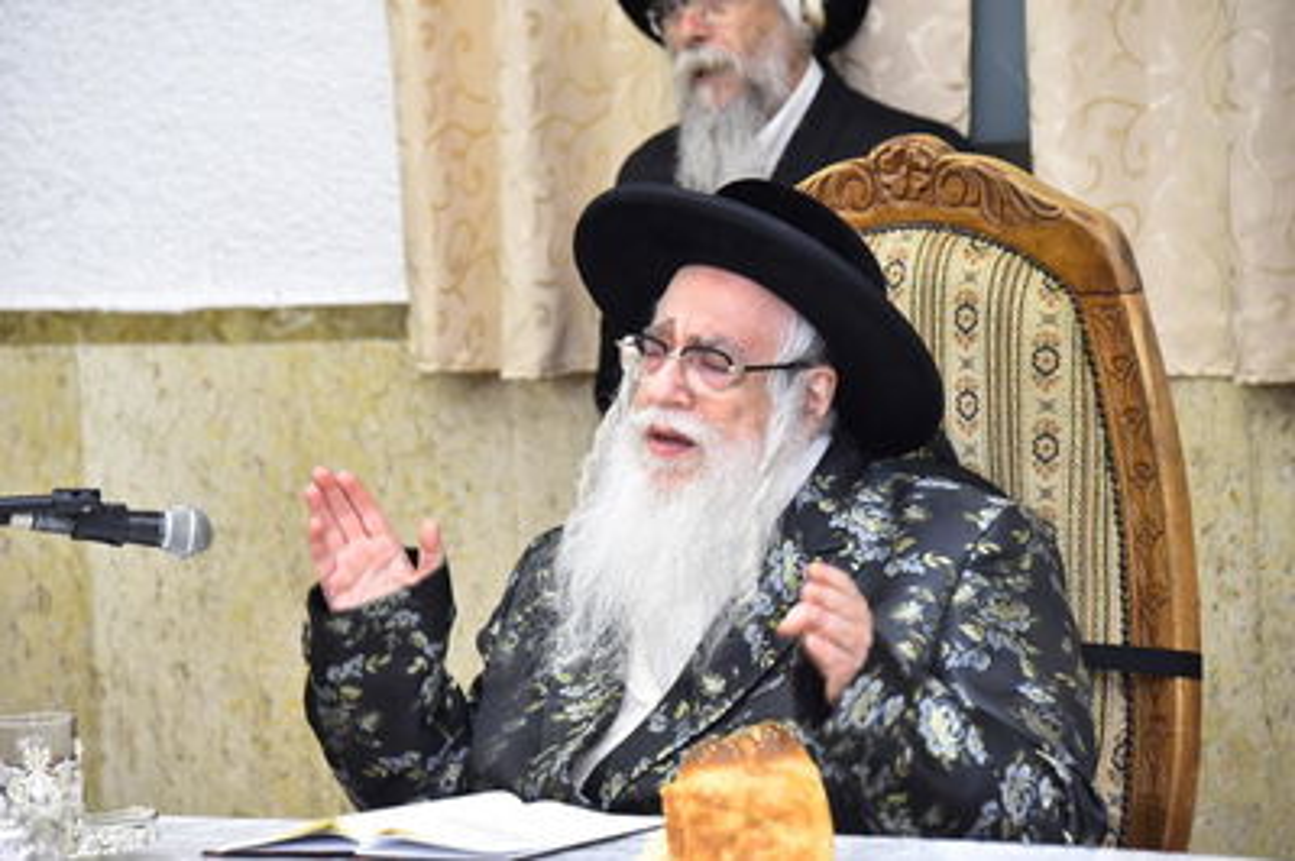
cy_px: 430
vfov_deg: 7.6
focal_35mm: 180
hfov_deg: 11.4
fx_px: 6470
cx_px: 648
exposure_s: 1/100
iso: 2000
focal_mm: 180
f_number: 5.6
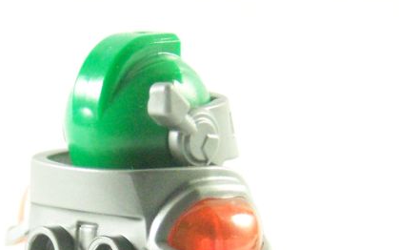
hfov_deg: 6.9
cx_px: 119
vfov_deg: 4.3
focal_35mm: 303
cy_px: 277
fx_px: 3295
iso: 400
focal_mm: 19.4
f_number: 3.2
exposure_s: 1/60
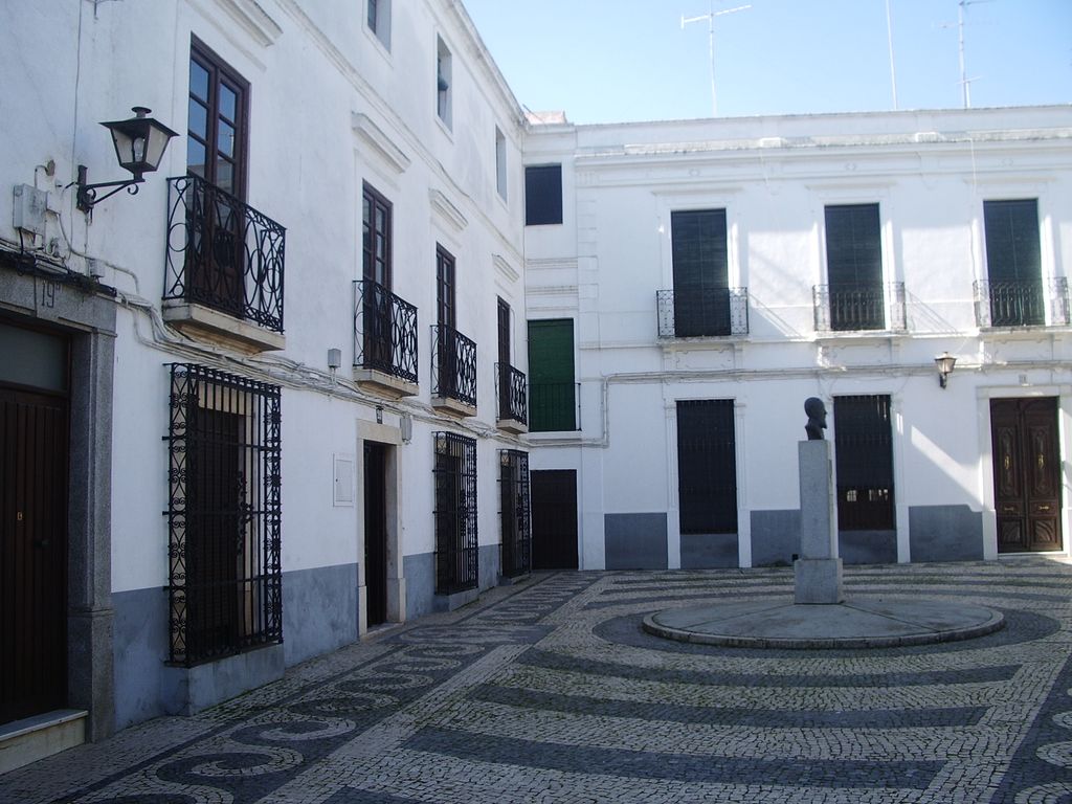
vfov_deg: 40.7
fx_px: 1084
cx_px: 536
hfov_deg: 52.6
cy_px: 402
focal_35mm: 35
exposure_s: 1/125
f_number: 4.3
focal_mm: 5.8
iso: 50
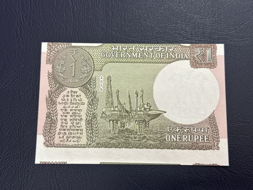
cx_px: 126
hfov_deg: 39.7
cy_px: 95
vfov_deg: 30.3
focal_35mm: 48
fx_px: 351
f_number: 1.78
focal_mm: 6.76
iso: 200
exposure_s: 1/50
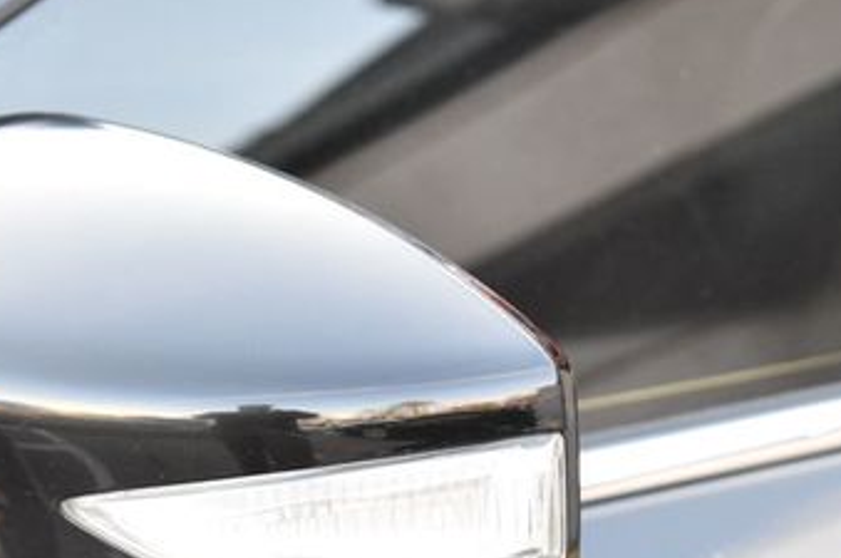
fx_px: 3638
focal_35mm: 156
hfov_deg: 13.2
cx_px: 243
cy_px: 511
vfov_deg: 8.7
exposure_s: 1/125
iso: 1800
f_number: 5.6
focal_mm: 55
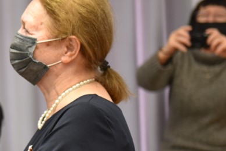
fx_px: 1111
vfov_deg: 7.8
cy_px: 98
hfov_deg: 11.3
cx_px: -79
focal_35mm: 177
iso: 900
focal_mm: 60
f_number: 2.8
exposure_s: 1/125
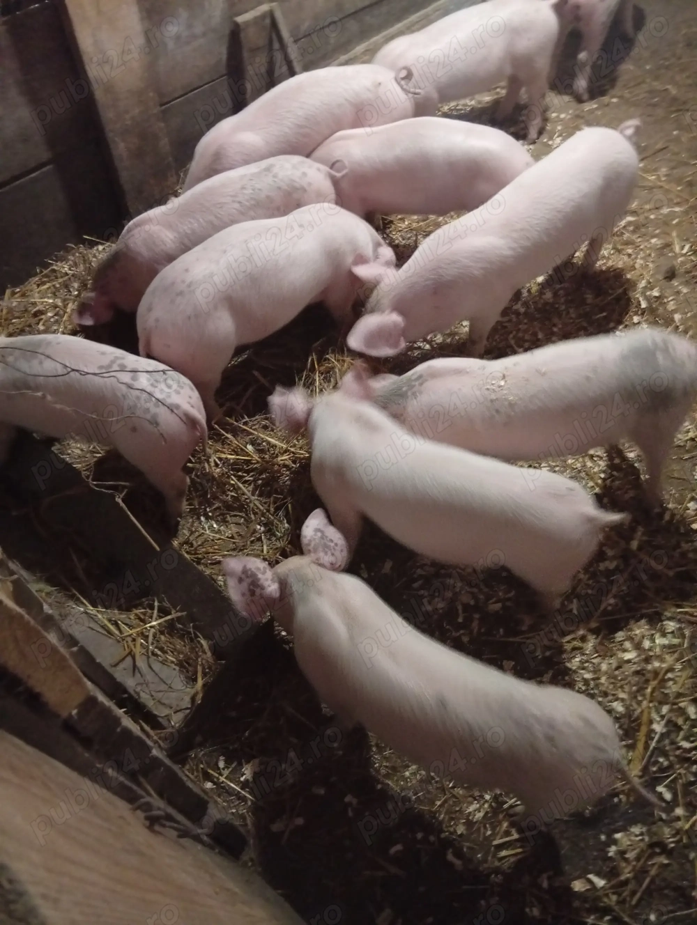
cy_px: 462
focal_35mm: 27
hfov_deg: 51.5
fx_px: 723
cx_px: 348
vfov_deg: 65.2
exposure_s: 1/16.7
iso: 3200
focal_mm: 3.84
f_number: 1.8
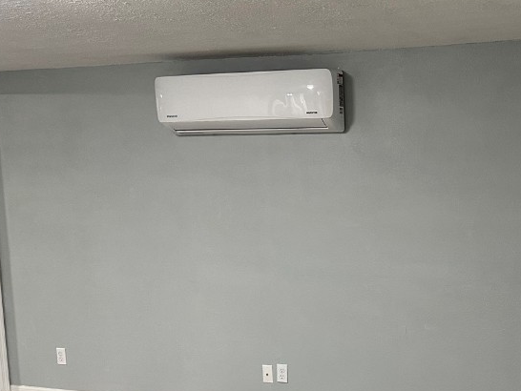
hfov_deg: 41.0
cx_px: 383
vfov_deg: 31.9
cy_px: 267
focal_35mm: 45
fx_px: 678
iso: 320
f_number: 1.78
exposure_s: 1/60
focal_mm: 6.86
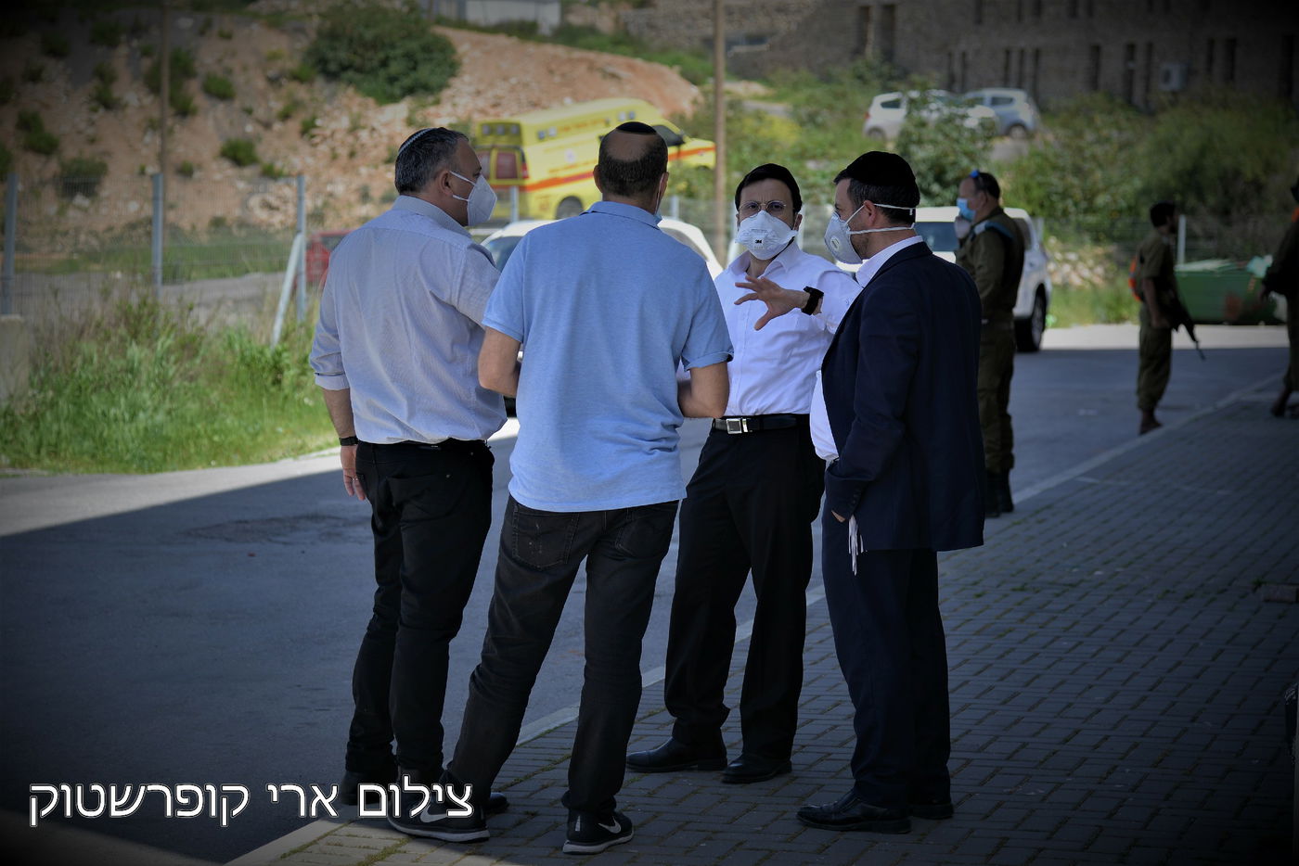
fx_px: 3104
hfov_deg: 23.6
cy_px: 433
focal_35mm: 86
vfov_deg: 15.9
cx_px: 650
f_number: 4
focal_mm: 86
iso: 100
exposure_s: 1/800
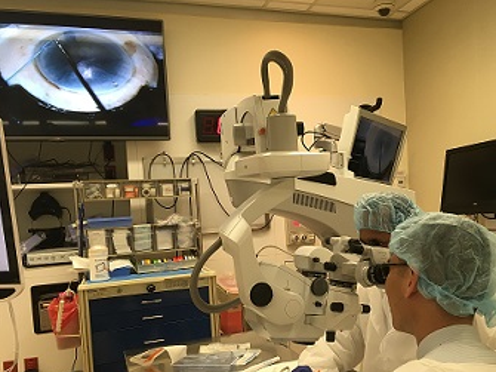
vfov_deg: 40.5
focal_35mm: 35
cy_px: 223
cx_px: 298
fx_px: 501
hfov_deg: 52.3
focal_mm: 4.15
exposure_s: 1/30
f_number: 2.2
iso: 50
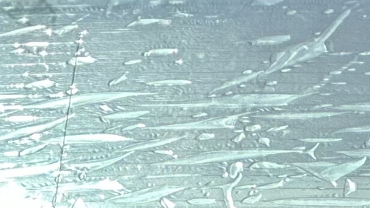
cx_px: 263
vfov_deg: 2.2
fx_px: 5388
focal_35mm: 549
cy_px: 560
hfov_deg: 3.9
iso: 32
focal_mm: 9
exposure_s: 1/1107
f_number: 2.8
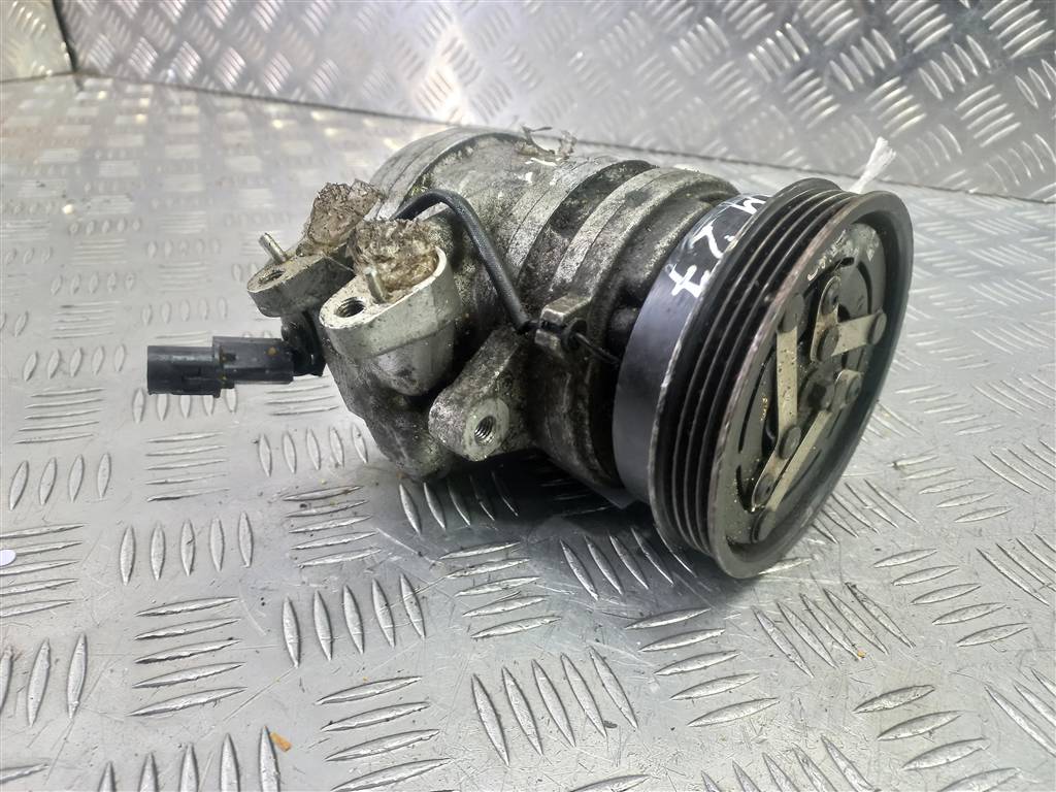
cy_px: 396
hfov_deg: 69.4
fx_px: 763
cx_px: 528
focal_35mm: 25
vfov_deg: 54.9
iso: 160
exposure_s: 1/50
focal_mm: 4.6
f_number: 1.8
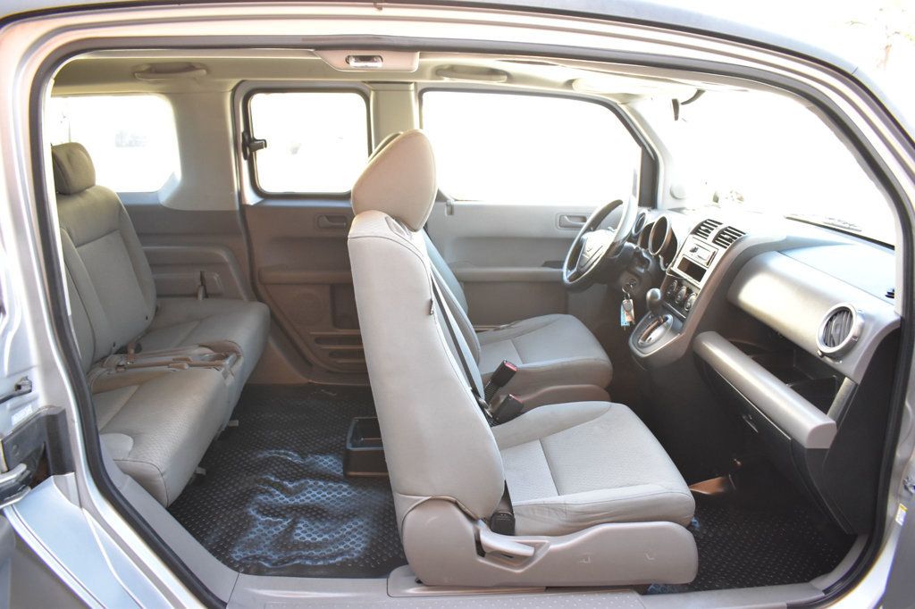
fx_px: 686
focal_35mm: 27
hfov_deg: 67.4
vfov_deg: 47.9
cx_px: 458
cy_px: 304
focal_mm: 18
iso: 1400
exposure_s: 1/125
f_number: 4
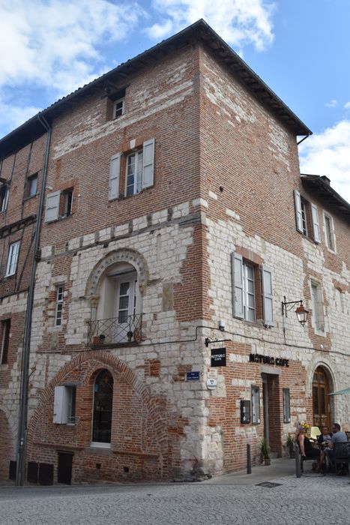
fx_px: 437
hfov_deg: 43.6
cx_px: 175
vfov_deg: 61.9
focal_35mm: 30
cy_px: 262
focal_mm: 20
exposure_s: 1/320
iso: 200
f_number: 9
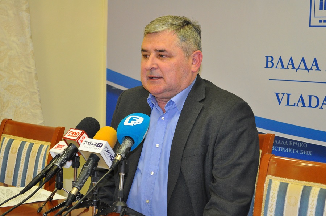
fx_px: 746
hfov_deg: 24.7
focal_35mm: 82
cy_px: 108
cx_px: 163
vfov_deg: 16.5
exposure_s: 1/60
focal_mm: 55
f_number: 5.6
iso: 1600
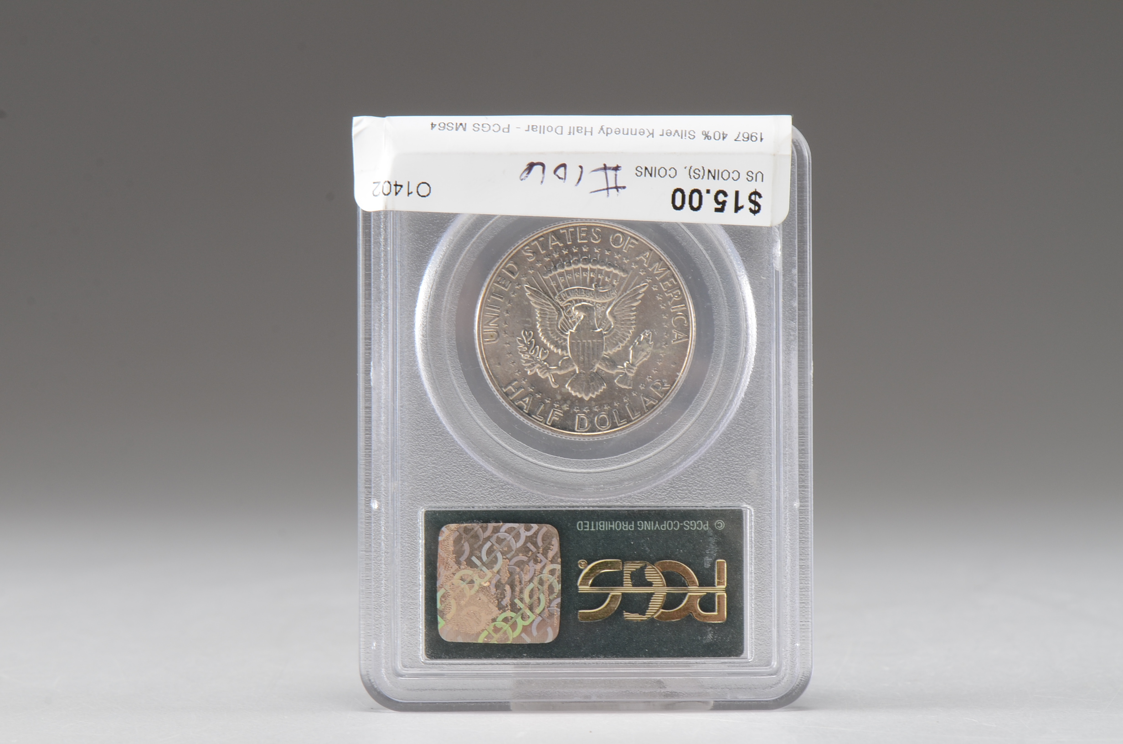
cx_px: 562
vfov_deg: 10.7
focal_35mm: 128
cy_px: 372
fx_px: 3969
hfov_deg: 16.1
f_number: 14
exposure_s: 1/100
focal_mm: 85
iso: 320
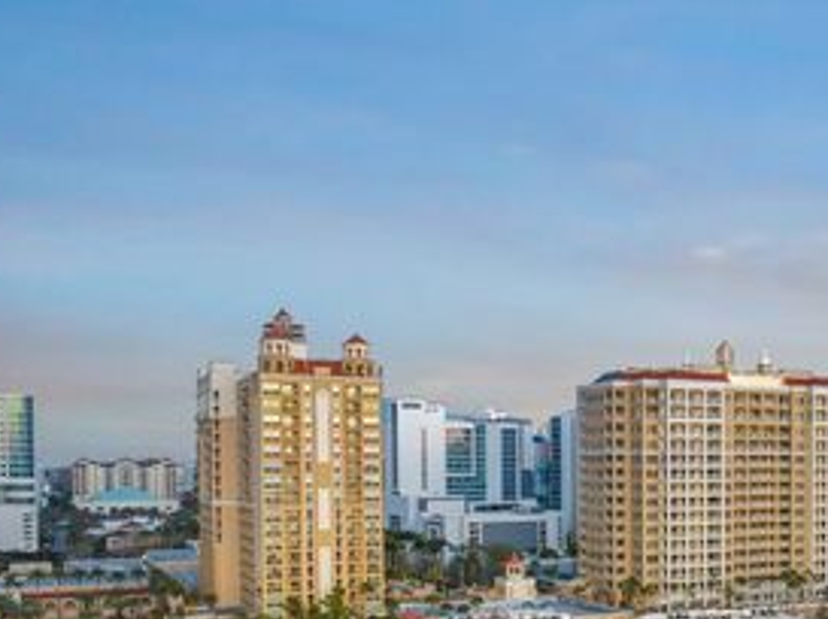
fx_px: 1051
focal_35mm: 44
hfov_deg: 40.4
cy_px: 516
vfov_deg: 31.7
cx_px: 713
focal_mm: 12.29
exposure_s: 1/15
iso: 100
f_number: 2.8
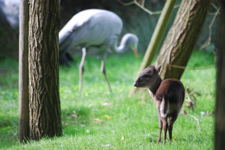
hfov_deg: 4.6
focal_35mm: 452
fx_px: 2825
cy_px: 75
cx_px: 112
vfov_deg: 3.0
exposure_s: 1/125
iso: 400
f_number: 5.6
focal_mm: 300
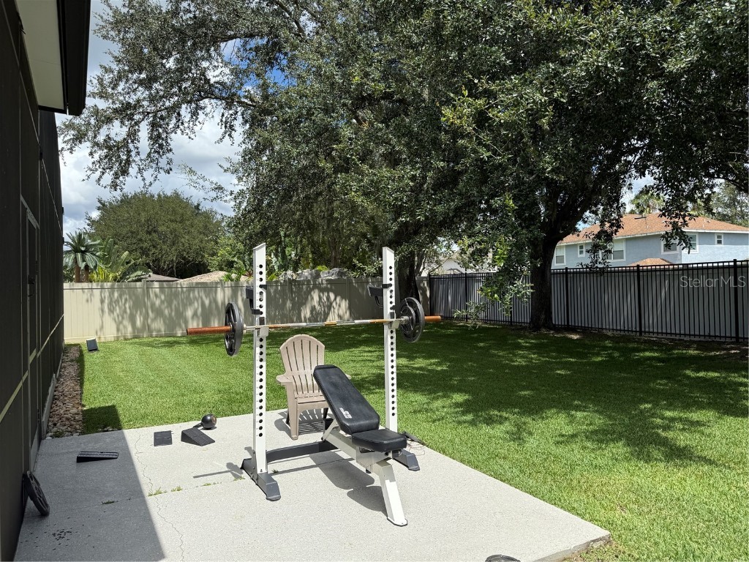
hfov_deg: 71.6
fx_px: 519
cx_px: 374
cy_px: 281
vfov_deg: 56.8
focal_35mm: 24
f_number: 1.78
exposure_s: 1/3584
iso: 80
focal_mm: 6.76
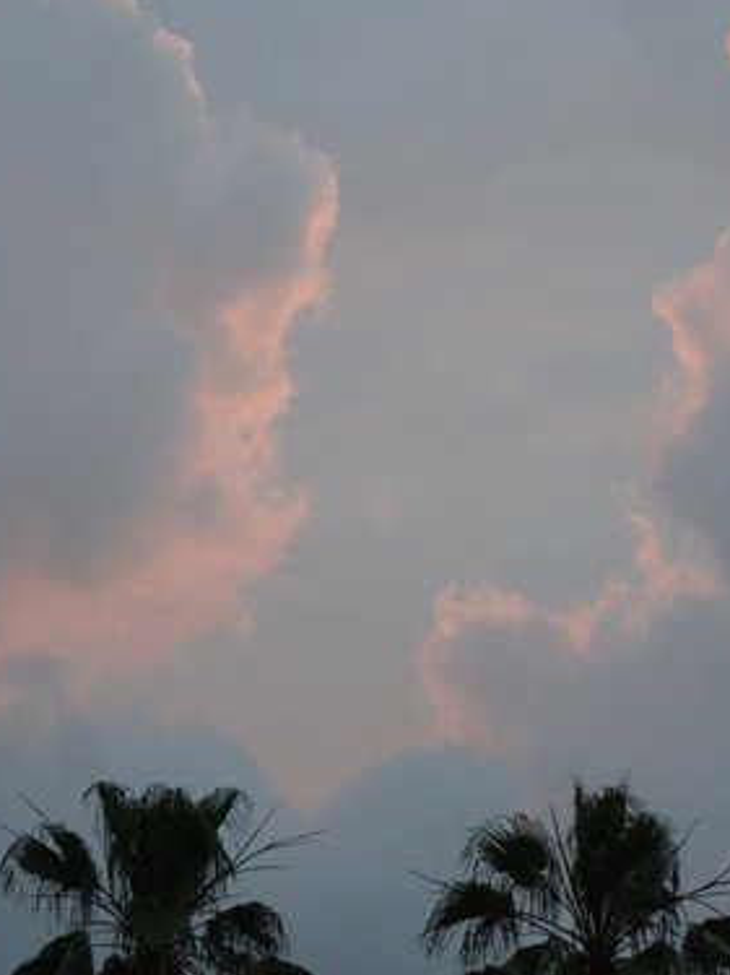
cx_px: 434
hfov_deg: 8.3
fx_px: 5008
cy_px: 434
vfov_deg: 11.1
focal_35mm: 178
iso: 800
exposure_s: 1/100
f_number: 5.6
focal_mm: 23.73
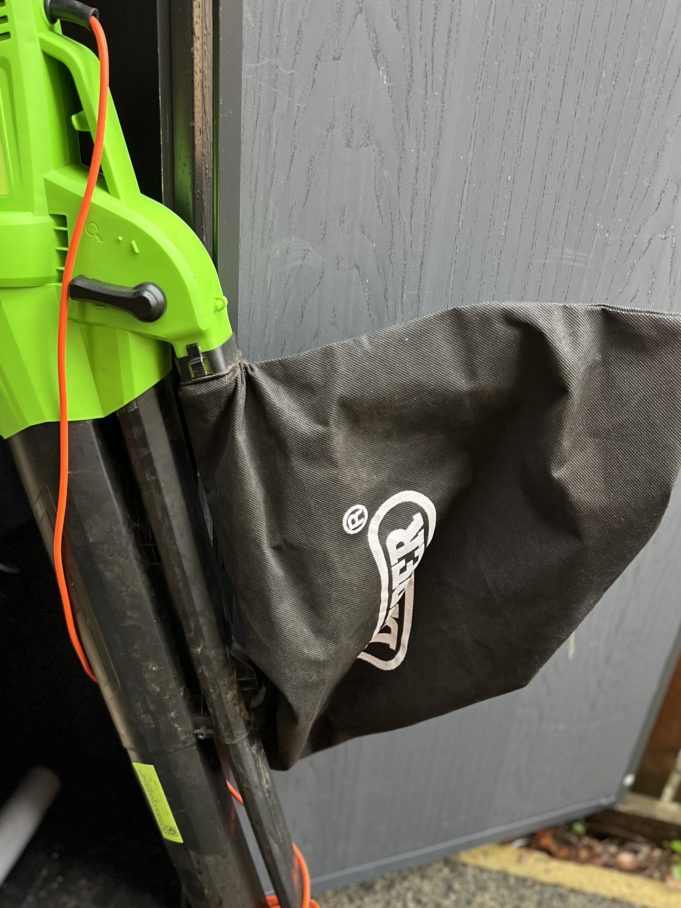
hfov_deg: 39.2
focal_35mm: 36
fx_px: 944
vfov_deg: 50.8
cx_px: 232
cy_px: 570
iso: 400
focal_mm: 5.7
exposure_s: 1/60
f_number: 1.5
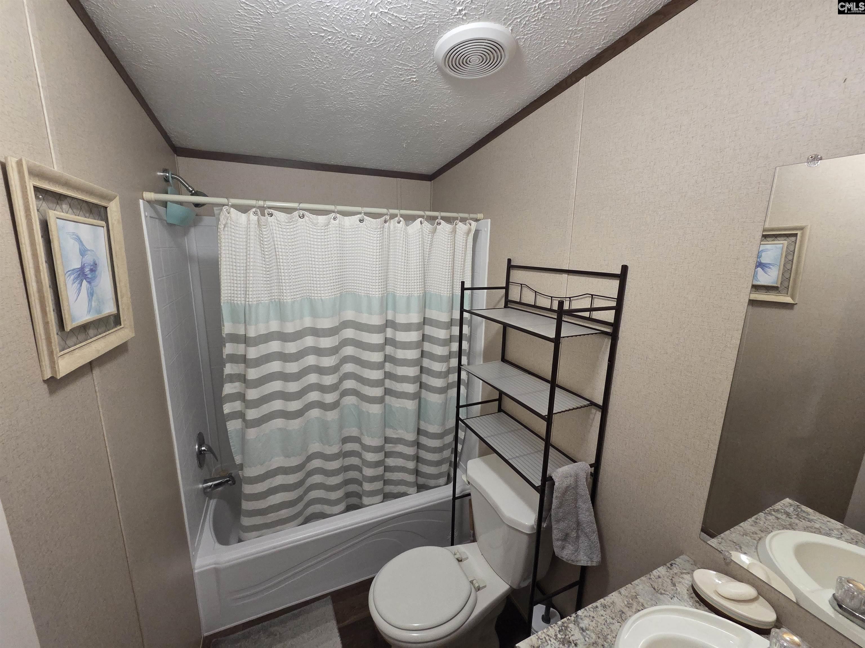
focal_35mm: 13
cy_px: 324
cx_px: 432
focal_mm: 2.2
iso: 640
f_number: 2.2
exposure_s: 1/60.2
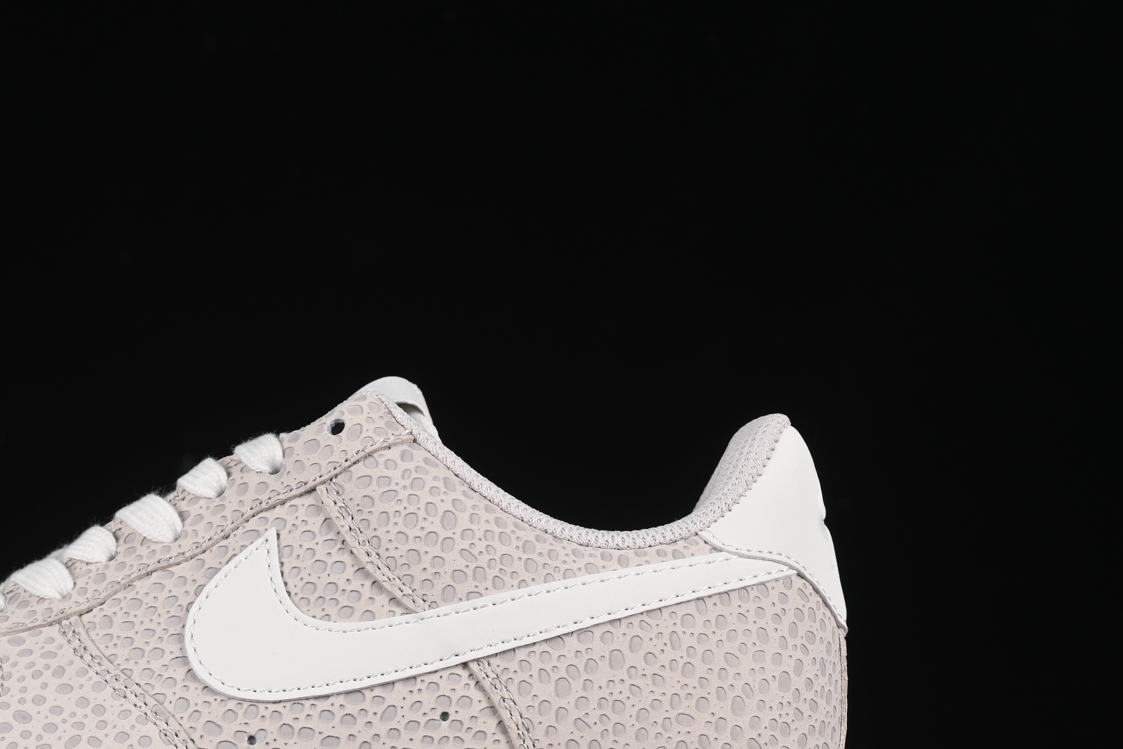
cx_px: 184
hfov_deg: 15.8
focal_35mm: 129
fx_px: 4023
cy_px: 559
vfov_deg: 10.6
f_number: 8
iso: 160
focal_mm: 50
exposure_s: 1/80
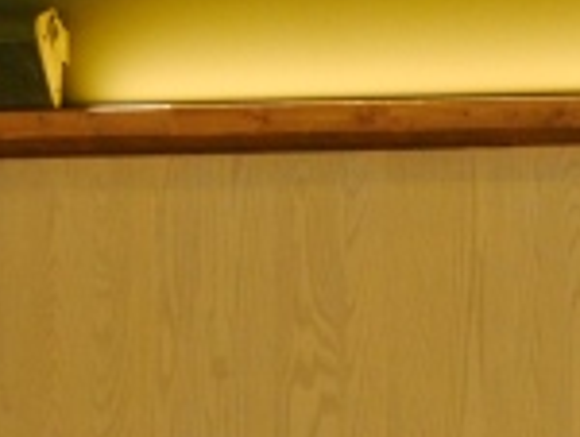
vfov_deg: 7.0
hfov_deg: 9.3
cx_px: 681
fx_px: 3507
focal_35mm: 209
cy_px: 611
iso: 1600
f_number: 5.6
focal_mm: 35
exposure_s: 1/50
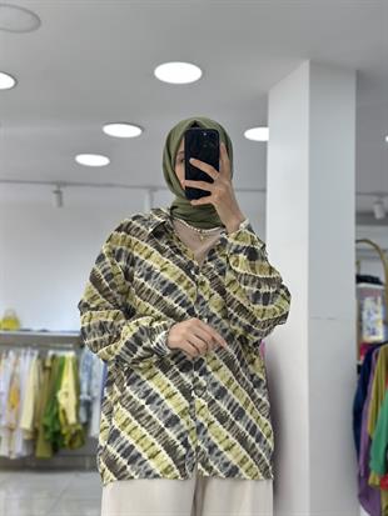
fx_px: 717
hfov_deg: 30.3
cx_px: 194
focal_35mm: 48
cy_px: 258
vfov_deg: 39.6
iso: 80
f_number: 1.78
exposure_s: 1/233
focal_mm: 6.86
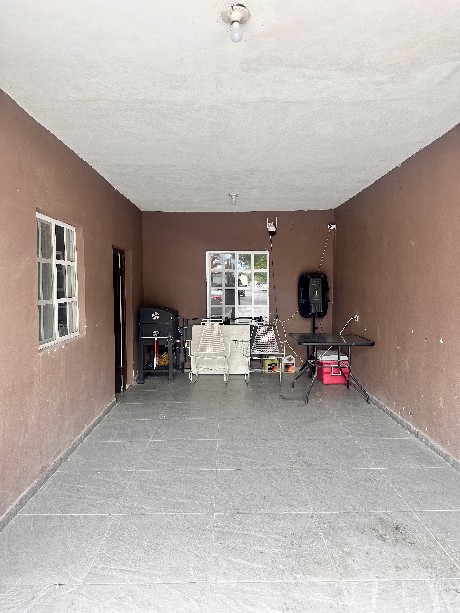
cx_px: 230
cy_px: 306
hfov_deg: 56.8
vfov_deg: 71.6
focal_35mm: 24
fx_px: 425
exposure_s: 1/121
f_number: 1.78
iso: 80
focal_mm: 6.86
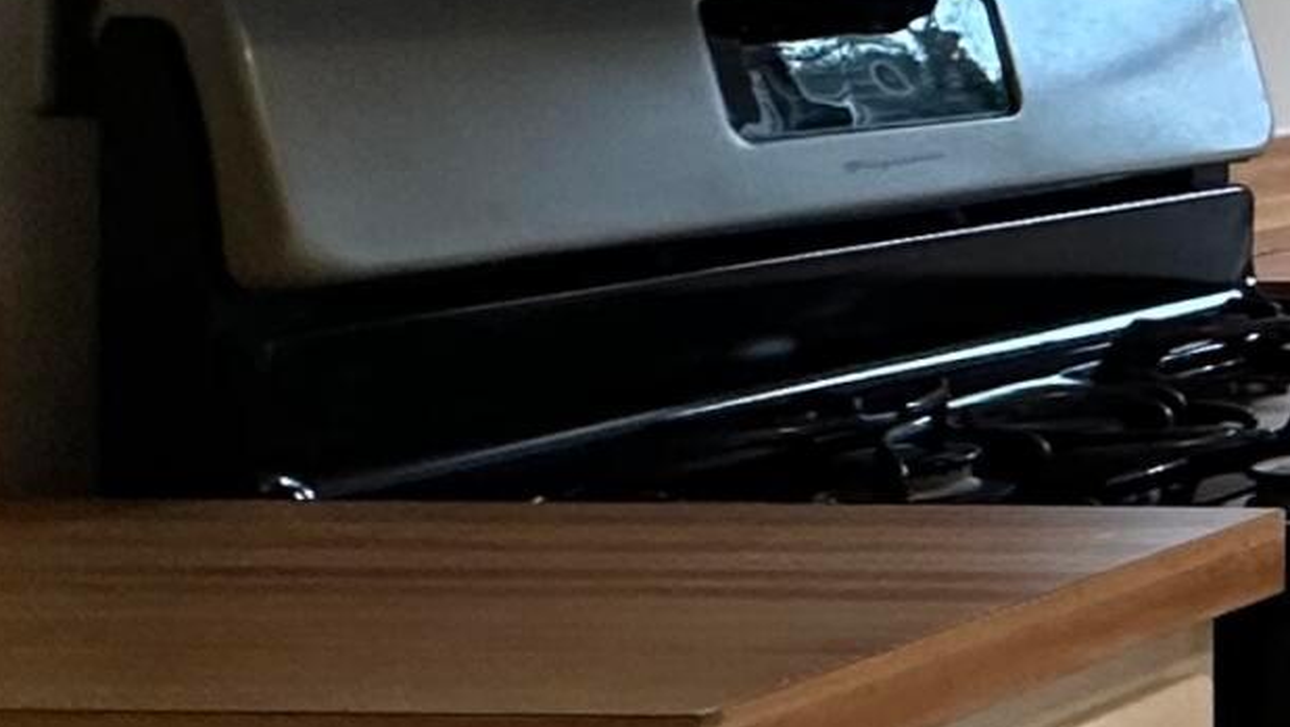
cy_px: -52
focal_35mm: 74
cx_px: 2851
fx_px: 2532
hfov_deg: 16.7
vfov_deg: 15.9
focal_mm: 2.22
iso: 200
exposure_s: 1/60
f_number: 2.2
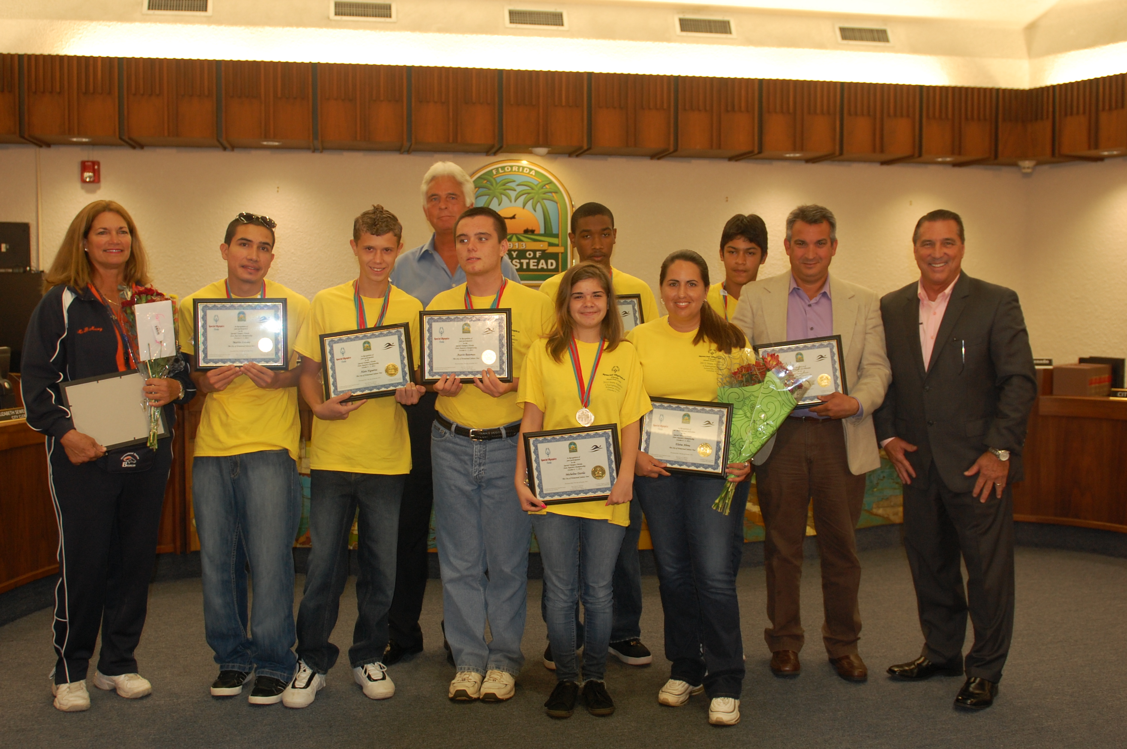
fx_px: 1126
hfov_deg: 53.2
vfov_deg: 36.8
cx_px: 564
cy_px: 374
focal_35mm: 36
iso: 400
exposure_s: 1/60
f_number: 3.5
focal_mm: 24
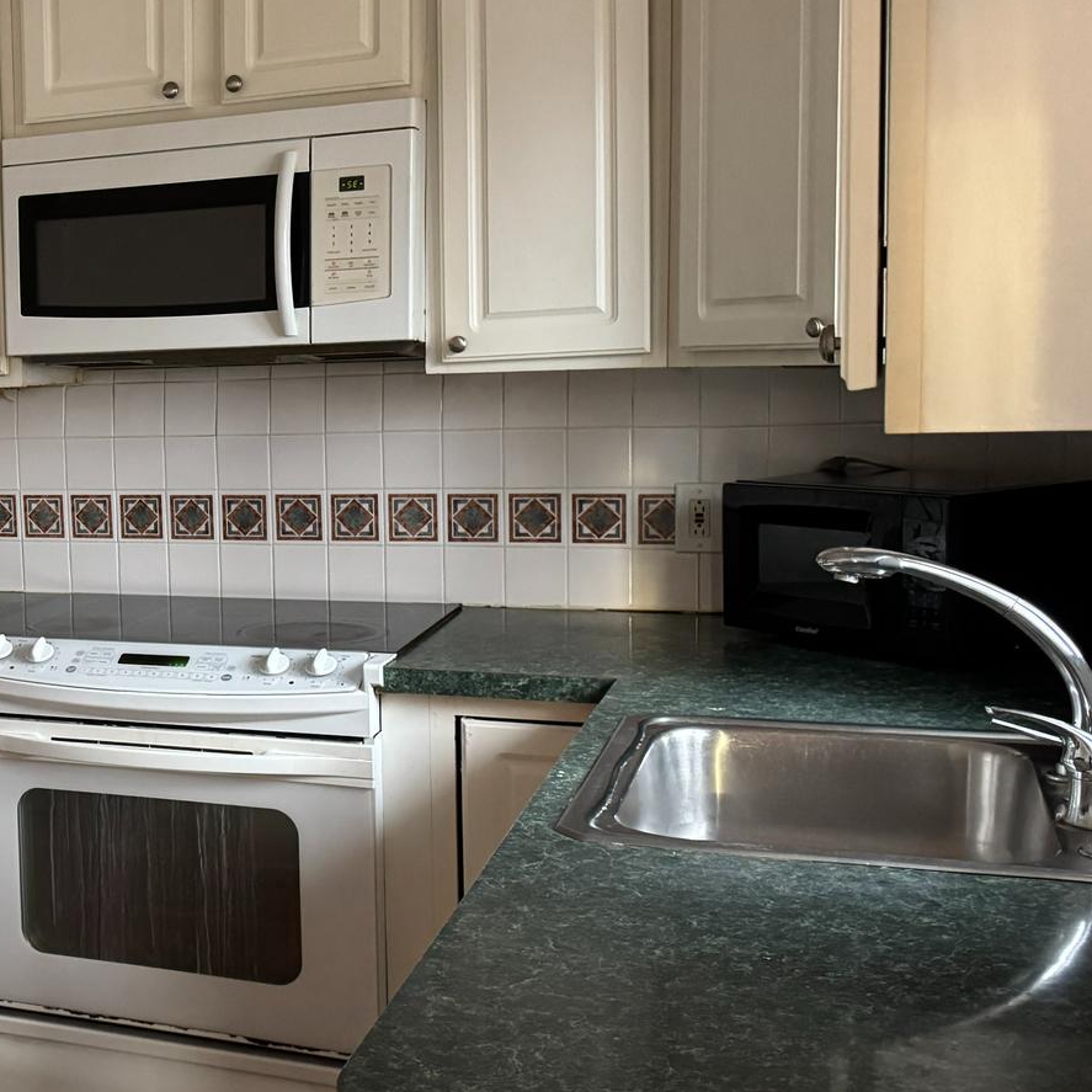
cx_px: -10
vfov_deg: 34.7
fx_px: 1749
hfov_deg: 31.9
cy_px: 553
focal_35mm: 49
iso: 800
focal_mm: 6.76
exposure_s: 1/60
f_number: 1.78
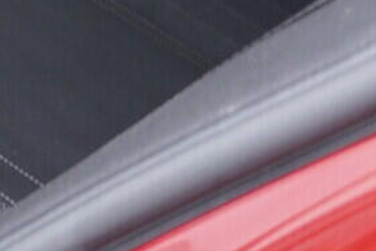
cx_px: -584
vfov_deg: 7.2
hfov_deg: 9.6
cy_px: -158
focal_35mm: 186
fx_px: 1943
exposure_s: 1/40
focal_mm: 24
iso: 400
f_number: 2.8
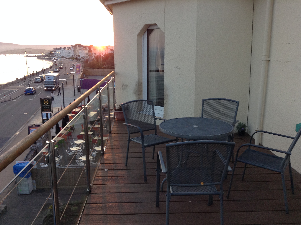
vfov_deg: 42.8
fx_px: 287
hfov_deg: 55.4
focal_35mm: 33
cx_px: 150
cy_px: 112
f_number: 2.4
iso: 50
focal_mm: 3.3
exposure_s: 1/120
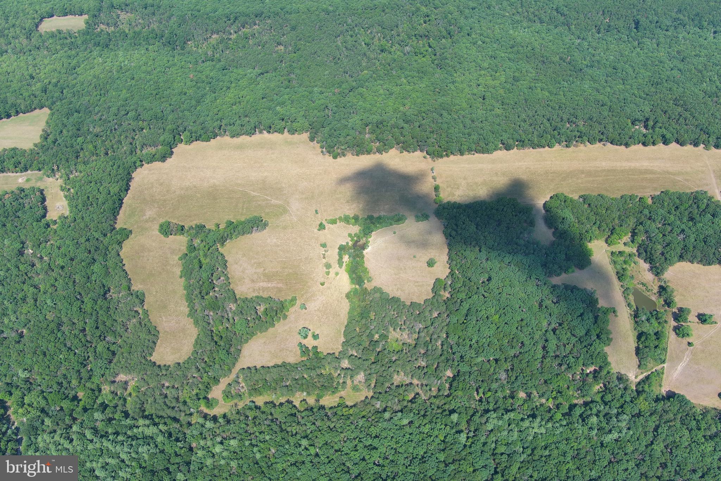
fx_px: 581
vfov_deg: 45.0
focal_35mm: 29
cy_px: 240
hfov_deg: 63.7
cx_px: 360
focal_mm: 10.57
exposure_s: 1/659
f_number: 2.8
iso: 100
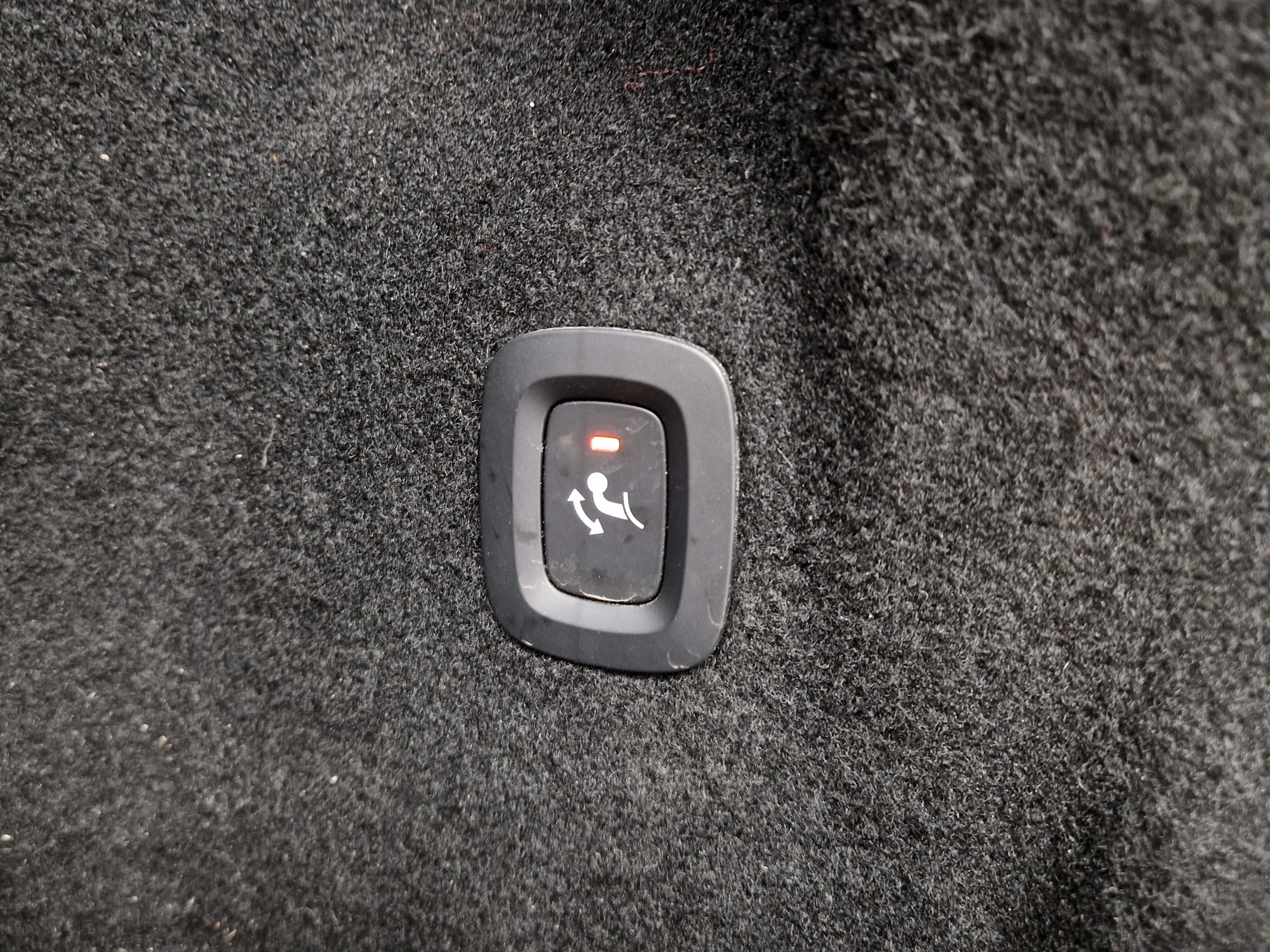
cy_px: 488
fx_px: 1027
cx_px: 576
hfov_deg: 63.3
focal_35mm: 28
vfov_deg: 49.7
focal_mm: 5.4
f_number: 1.8
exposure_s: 1/25
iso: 800
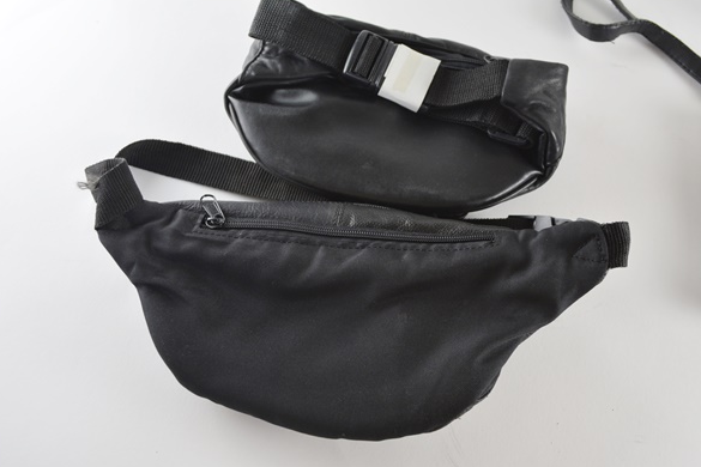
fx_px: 779
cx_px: 351
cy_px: 231
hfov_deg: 48.5
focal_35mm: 40
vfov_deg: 33.4
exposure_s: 1/125
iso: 400
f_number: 5.6
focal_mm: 26
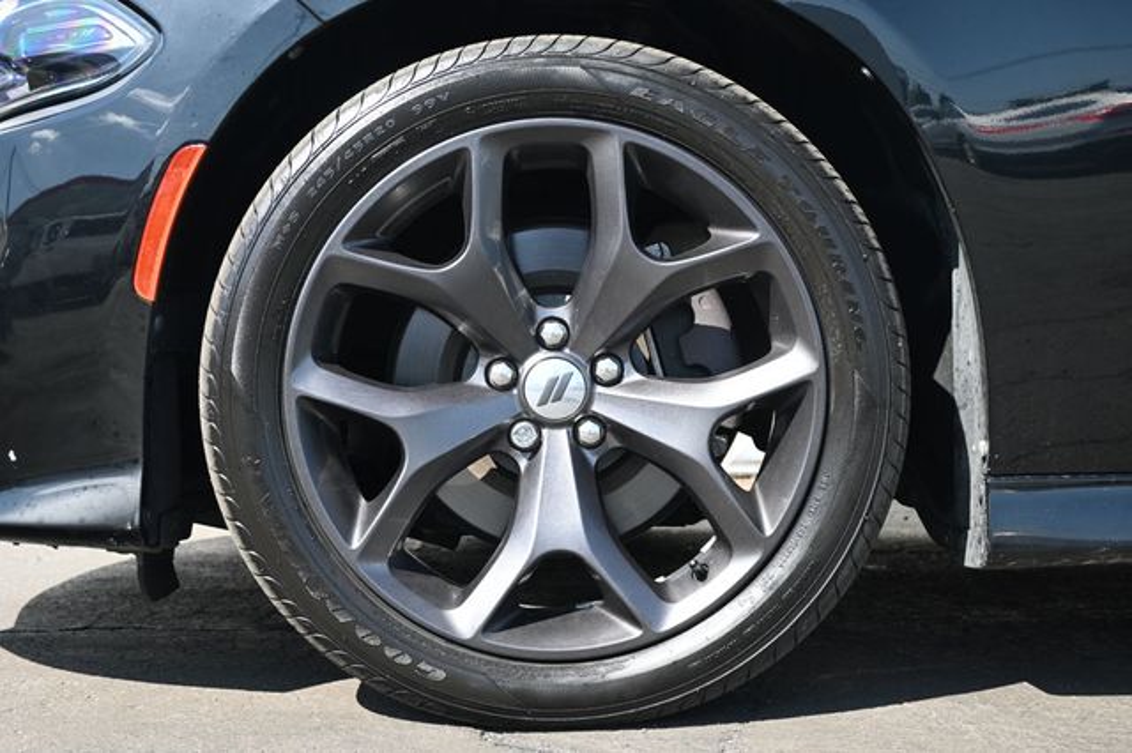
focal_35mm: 56
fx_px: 1744
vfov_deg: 24.4
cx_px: 566
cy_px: 376
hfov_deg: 36.0
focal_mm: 37
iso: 280
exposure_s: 1/250
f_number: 5.3
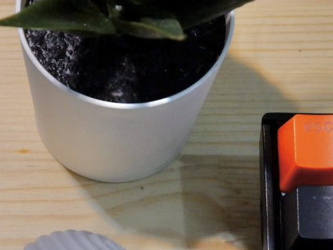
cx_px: 59
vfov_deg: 6.3
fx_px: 2252
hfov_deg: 8.4
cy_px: 282
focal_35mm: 234
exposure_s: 1/105
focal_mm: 48.4
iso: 1600
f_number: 5.6
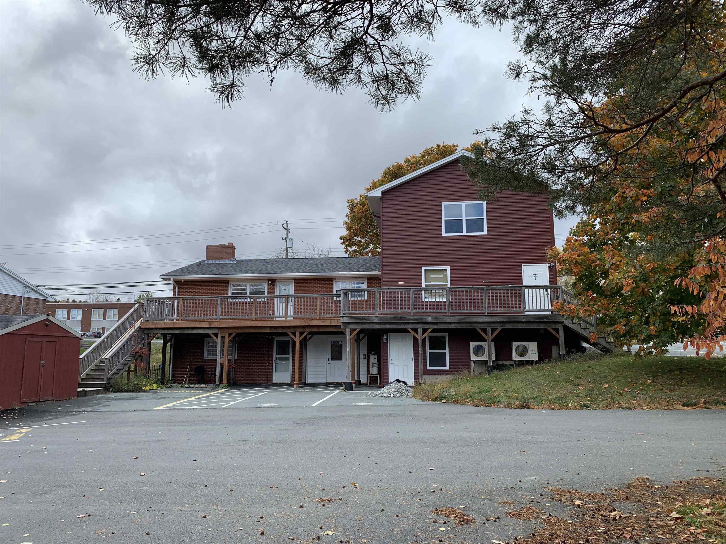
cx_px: 363
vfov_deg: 53.1
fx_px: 545
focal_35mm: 26
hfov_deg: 67.3
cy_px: 272
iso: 25
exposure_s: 1/981
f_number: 1.8
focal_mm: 4.25
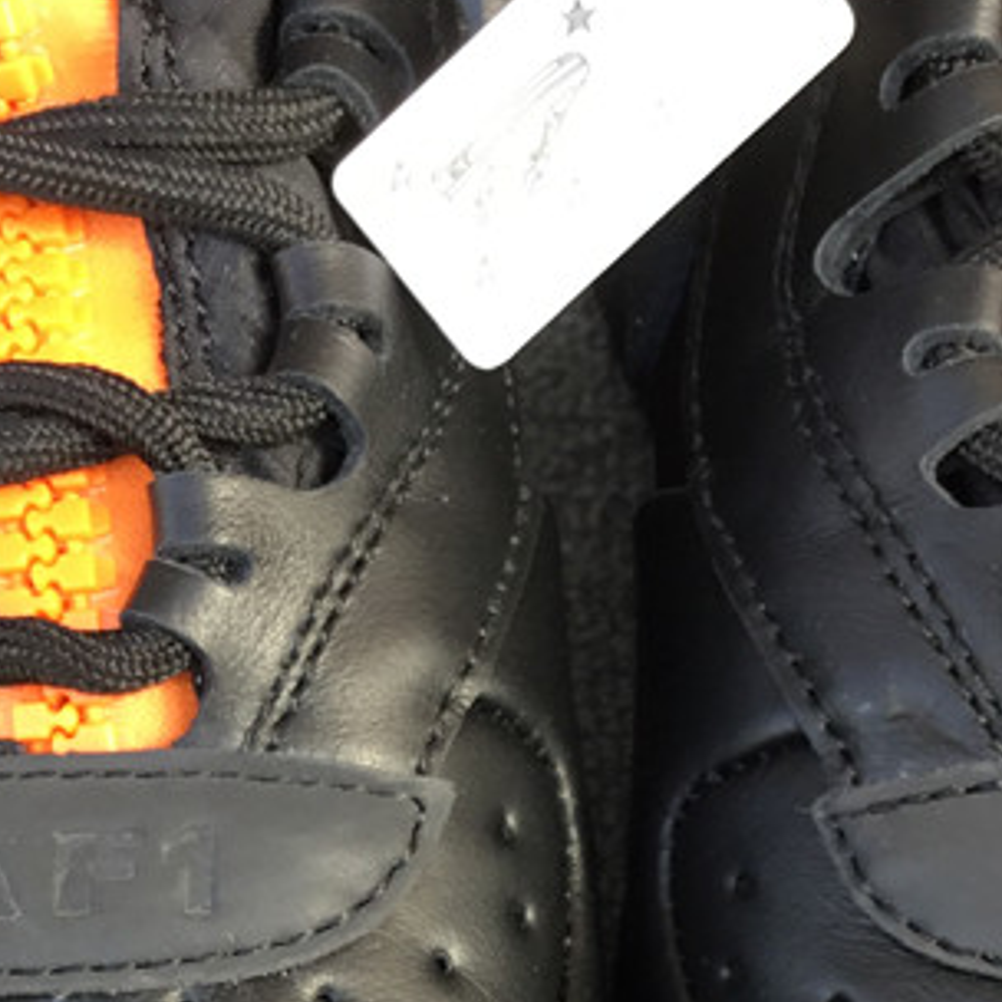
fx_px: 2653
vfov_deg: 20.4
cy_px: 1093
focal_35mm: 81
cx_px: 534
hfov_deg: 21.4
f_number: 2.4
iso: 40
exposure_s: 1/100
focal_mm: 3.3
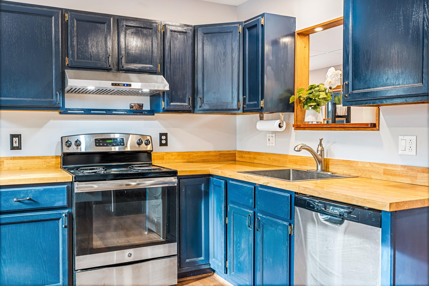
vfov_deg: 40.0
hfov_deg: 57.2
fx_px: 393
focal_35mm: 33
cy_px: 143
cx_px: 214
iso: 320
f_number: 8
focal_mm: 33
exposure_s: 1/4
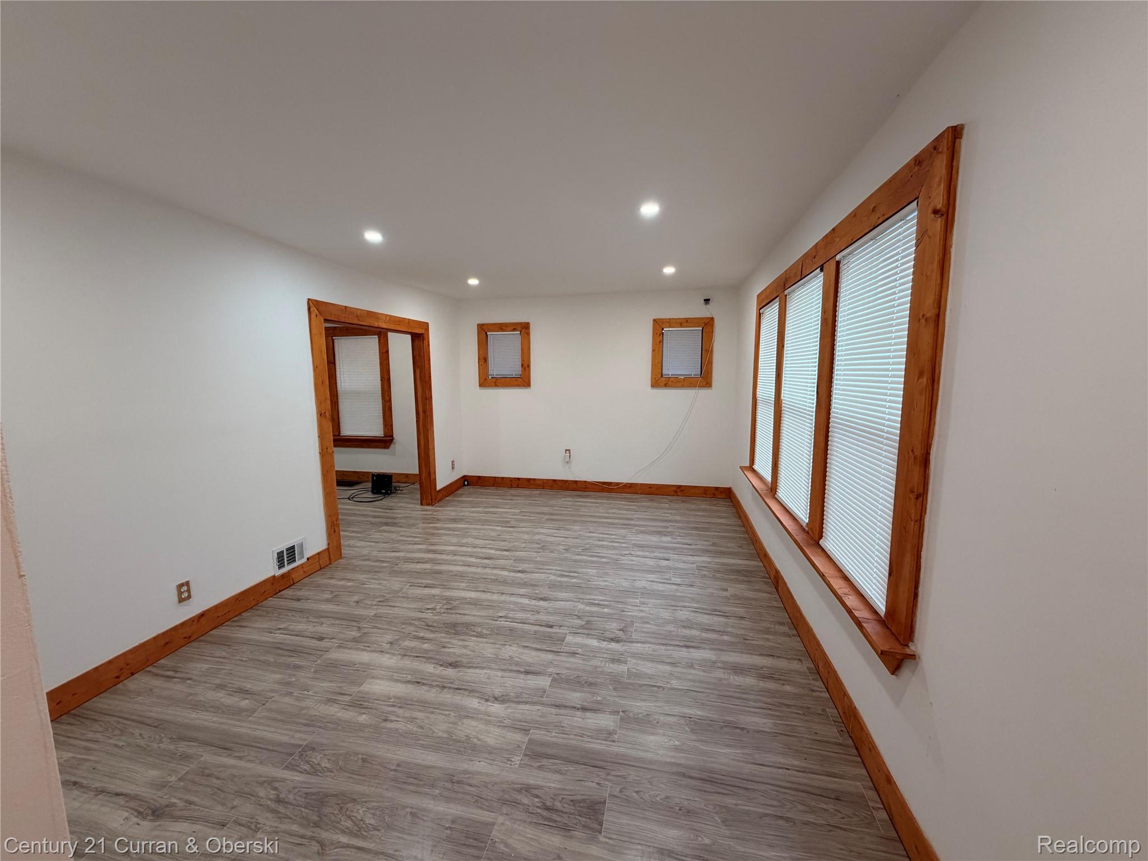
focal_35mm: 14
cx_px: 574
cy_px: 430
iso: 160
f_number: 2.2
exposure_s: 1/120
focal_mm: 2.22
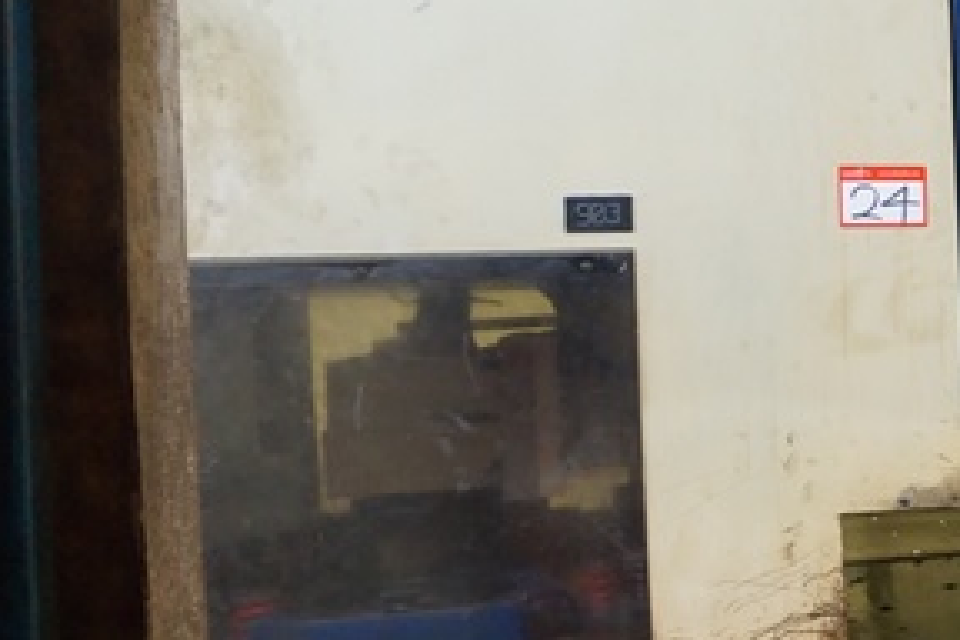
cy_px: 333
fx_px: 1600
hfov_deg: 28.9
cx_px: 1155
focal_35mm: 60
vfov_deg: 22.6
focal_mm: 16
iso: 1250
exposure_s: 1/160
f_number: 4
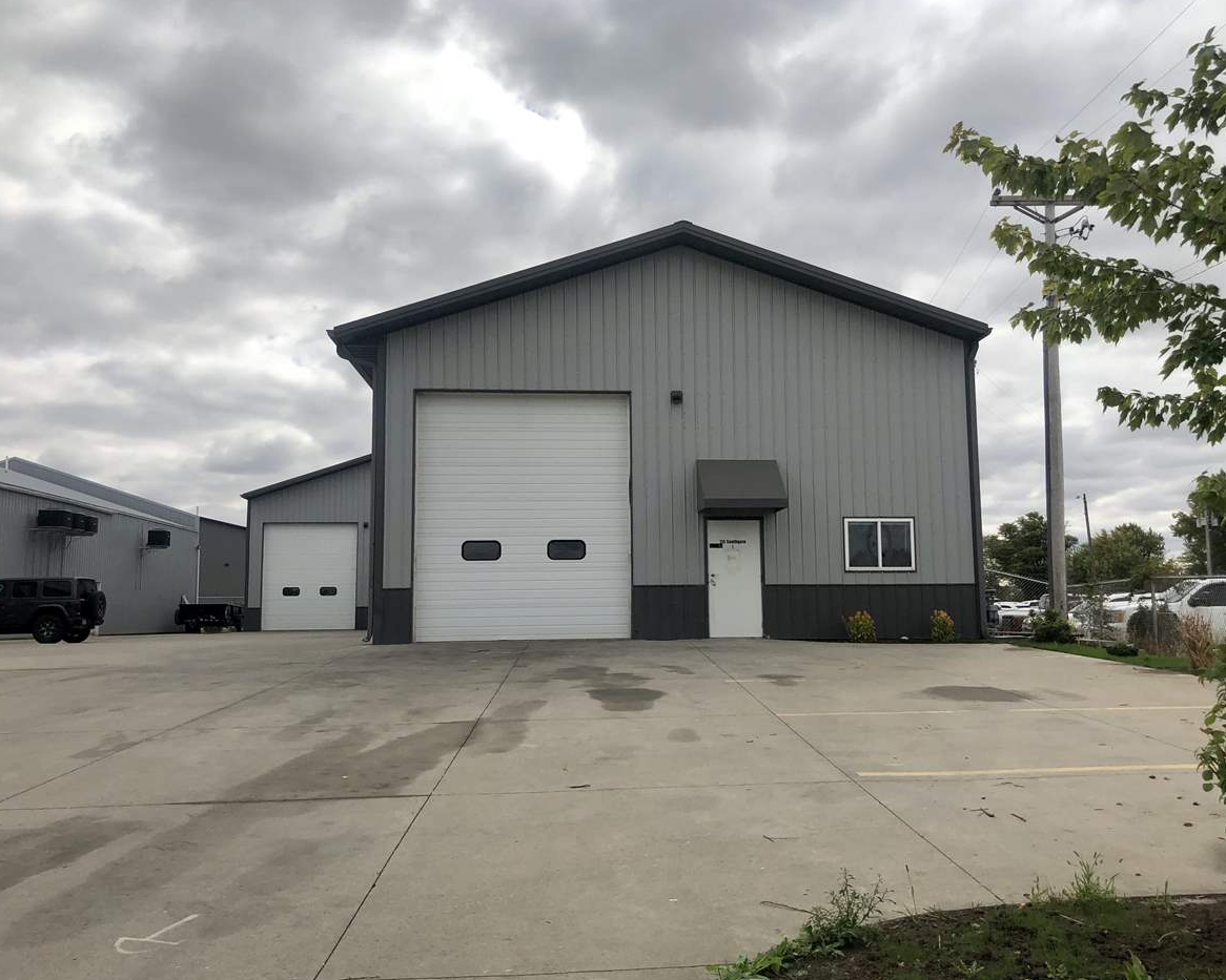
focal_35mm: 30
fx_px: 1089
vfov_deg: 48.5
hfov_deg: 58.7
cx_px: 643
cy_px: 489
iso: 25
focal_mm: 4
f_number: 1.8
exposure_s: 1/3436
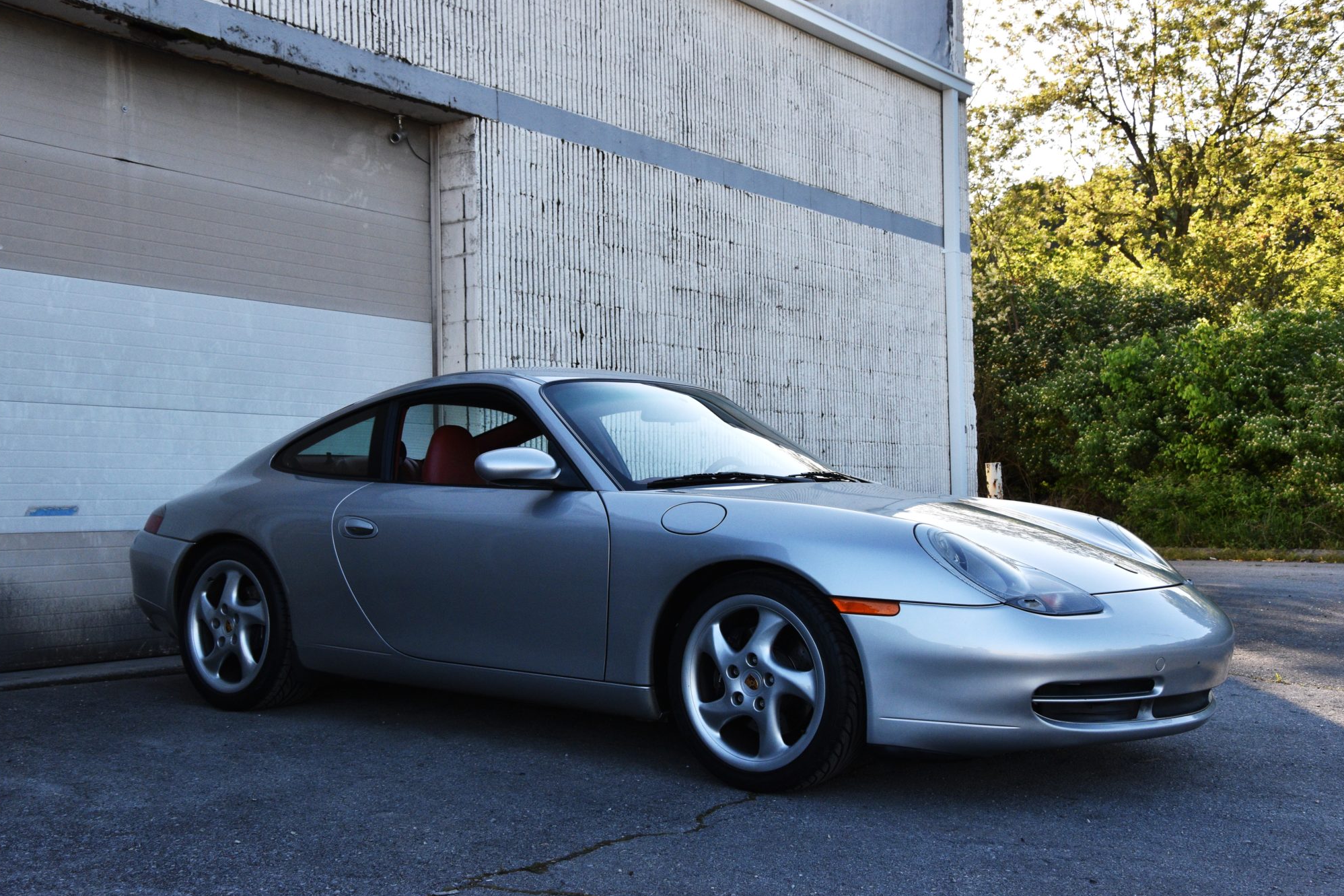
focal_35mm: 40
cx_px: 680
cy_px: 447
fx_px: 1493
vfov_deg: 33.4
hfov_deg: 48.5
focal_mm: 26
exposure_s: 1/400
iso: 800
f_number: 10
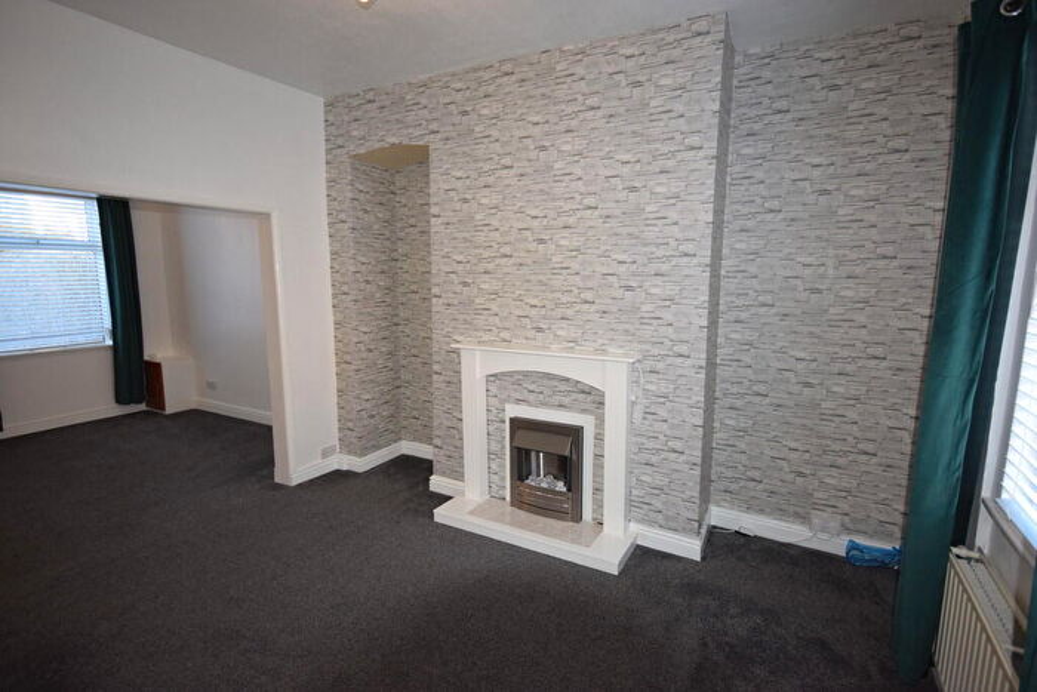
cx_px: 518
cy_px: 346
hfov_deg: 90.0
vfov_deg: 67.4
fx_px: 519
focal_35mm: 18
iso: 1100
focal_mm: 12
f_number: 4.5
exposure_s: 1/60
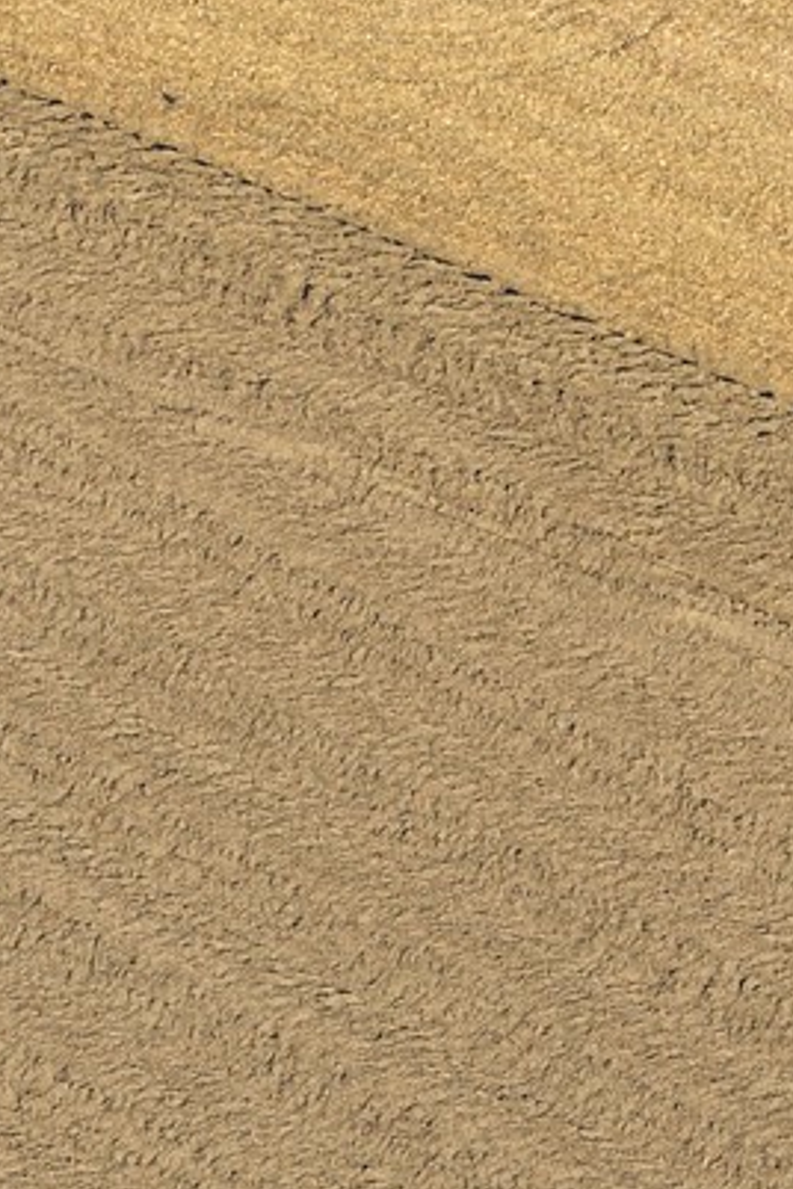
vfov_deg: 3.4
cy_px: 2354
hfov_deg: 2.3
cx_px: 166
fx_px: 19724
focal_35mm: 597
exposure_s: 1/800
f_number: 8
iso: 400
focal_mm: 150
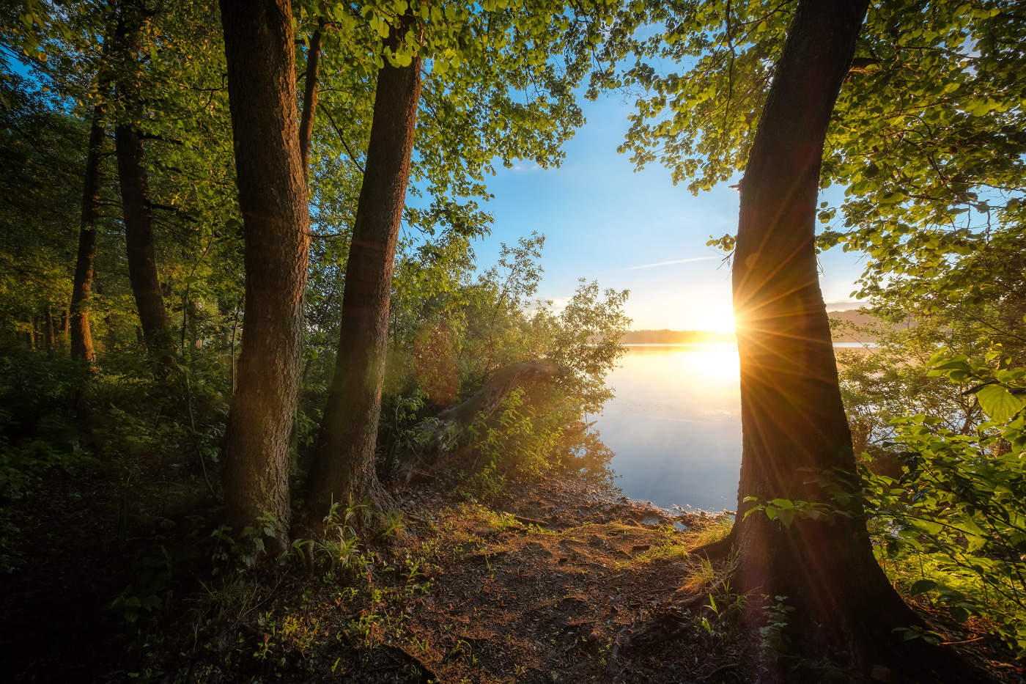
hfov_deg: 112.6
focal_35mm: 12
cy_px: 342
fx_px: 342
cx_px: 513
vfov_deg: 90.0
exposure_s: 1/25
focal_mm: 8
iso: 400
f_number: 11
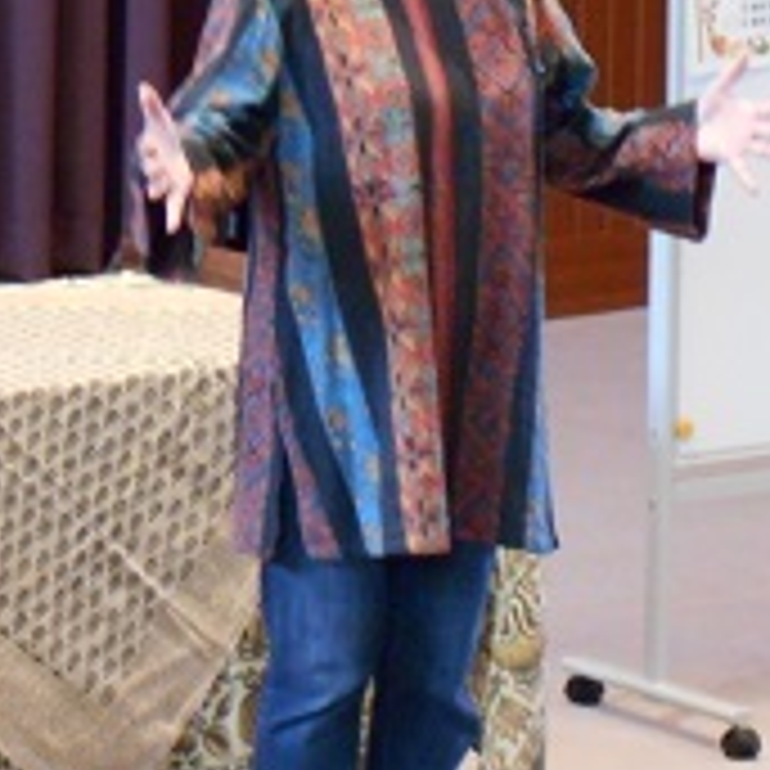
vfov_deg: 6.7
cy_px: 218
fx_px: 6619
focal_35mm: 263
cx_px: 326
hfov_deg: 6.7
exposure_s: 1/13
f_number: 6
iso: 800
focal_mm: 20.1
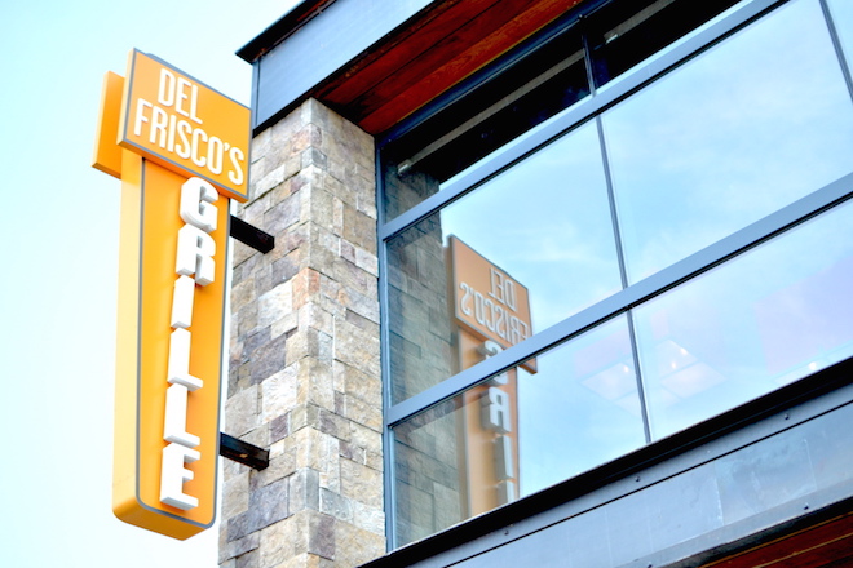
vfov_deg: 25.8
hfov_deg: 37.9
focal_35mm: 52
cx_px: 426
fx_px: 1244
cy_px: 284
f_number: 1.8
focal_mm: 35
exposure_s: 1/4000
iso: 500
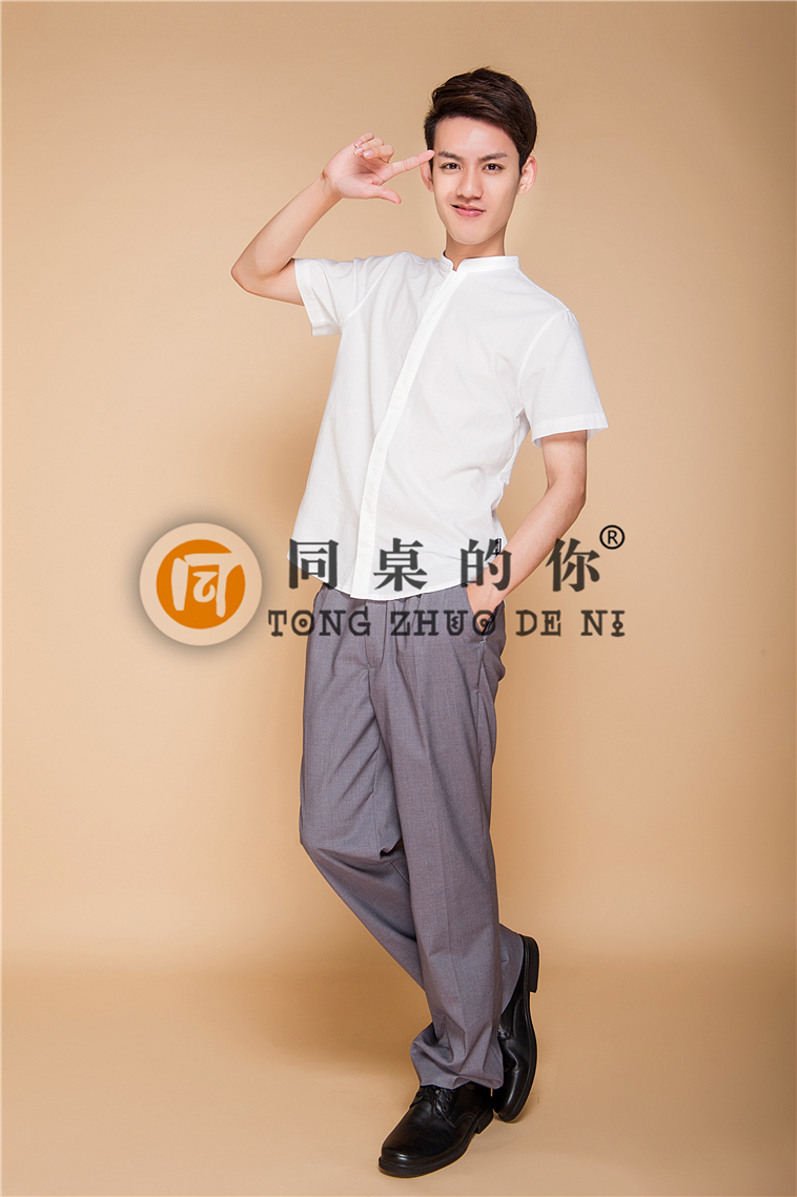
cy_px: 598
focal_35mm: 40
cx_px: 398
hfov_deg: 33.4
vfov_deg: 48.5
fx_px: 1330
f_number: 11
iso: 200
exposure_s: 1/125
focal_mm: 40
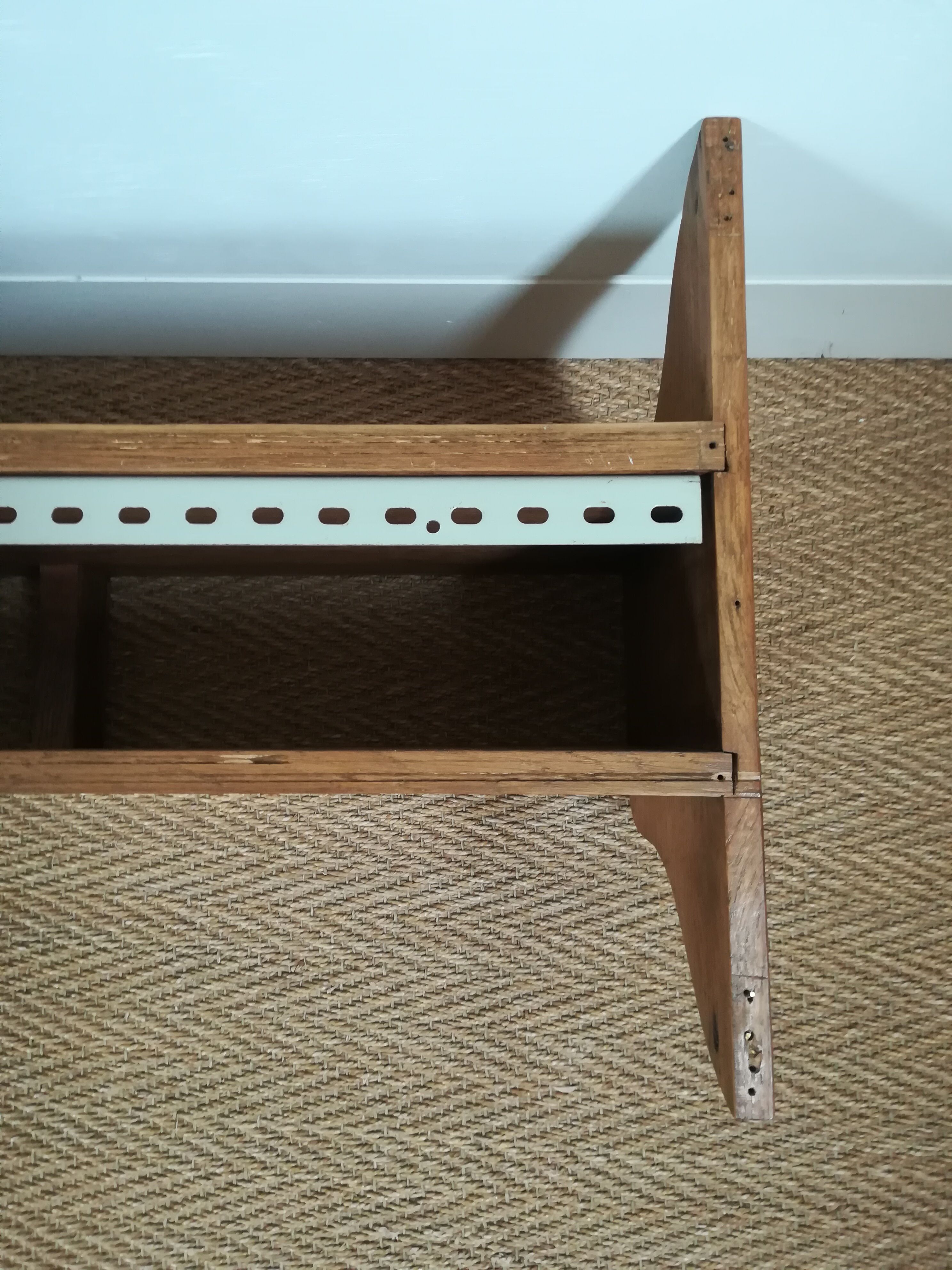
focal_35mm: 26
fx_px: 953
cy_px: 635
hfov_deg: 53.1
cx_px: 476
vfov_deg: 67.3
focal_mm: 3.83
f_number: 2.2
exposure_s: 1/30
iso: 320
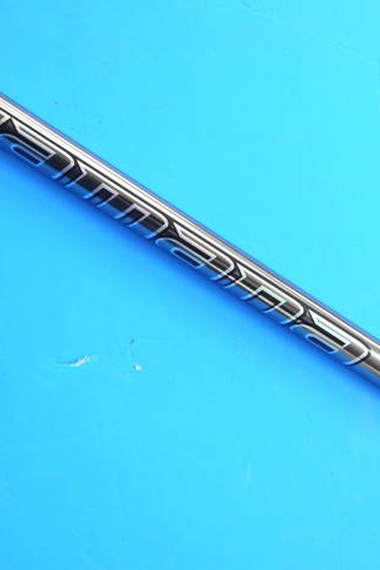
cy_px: 287
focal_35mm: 70
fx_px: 1107
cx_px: 264
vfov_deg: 28.8
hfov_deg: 19.4
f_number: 4.6
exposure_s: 1/100
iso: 800
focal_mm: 25
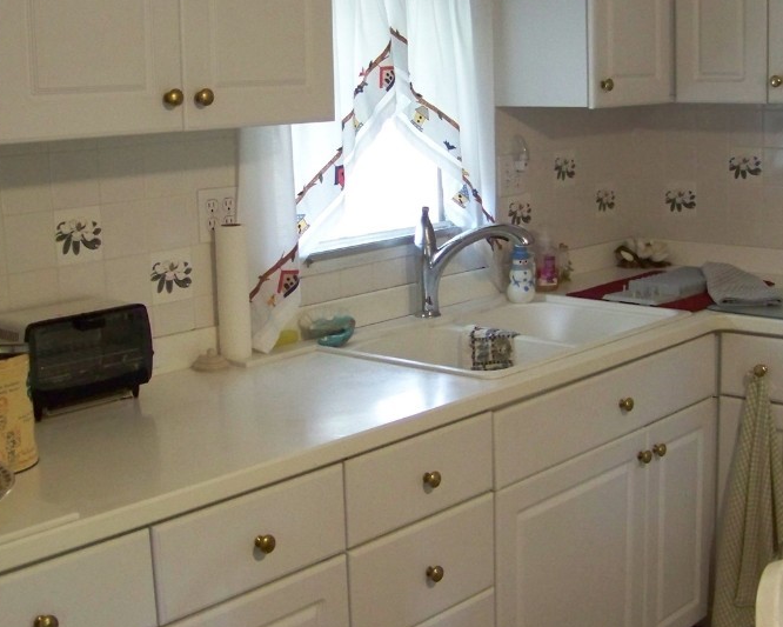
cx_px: 434
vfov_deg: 28.1
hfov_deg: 34.7
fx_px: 1252
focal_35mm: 54
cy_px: 301
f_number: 2.8
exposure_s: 1/20
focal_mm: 5.85
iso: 400
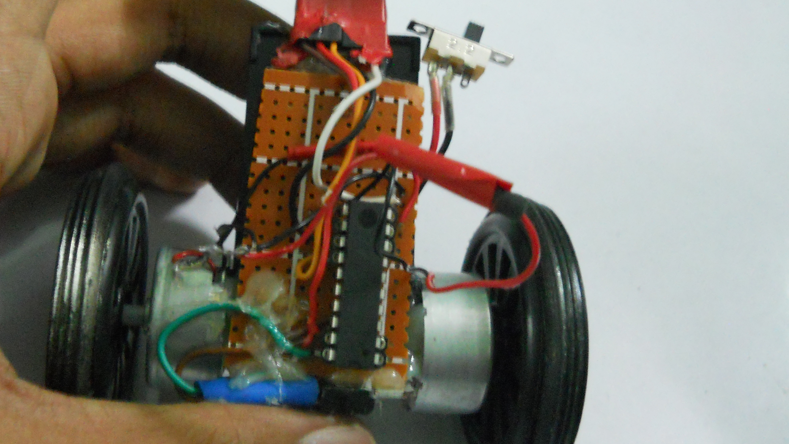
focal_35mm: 55
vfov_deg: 21.8
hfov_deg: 37.8
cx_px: 335
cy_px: 152
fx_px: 1151
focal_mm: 6.72
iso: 640
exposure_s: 1/8
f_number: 3.1
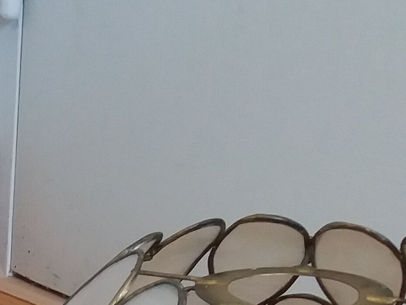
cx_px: -159
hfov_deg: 14.9
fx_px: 1466
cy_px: 516
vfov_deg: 11.2
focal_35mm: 125
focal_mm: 3.7
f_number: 1.9
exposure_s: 1/33
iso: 125
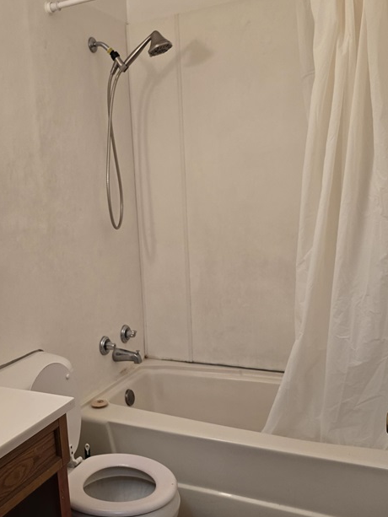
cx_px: 131
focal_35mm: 36
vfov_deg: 51.3
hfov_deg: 39.2
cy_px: 281
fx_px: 538
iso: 200
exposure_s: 1/120
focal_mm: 6.3
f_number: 1.7
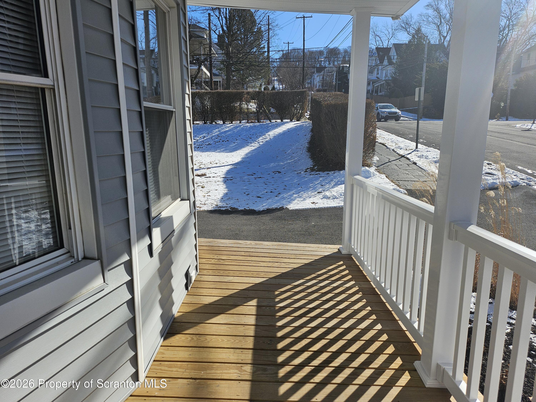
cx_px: 268
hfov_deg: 71.6
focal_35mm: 24
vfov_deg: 56.8
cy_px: 201
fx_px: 372
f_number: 1.8
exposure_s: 1/4256
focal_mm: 5
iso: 50
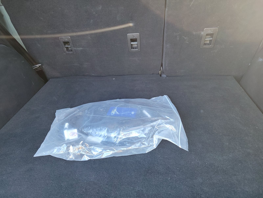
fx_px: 182
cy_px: 99
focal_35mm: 24
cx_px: 132
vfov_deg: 56.8
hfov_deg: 71.6
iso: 290
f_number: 1.8
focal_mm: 6.7
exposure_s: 1/59
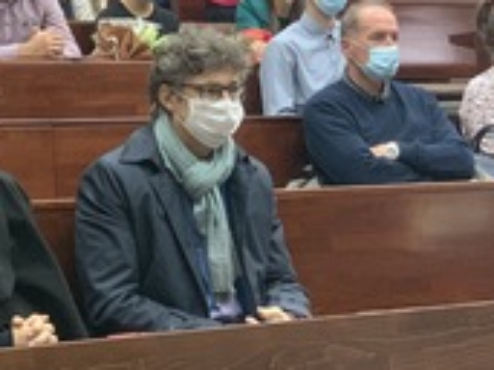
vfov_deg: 12.4
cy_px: 88
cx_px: 38
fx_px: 1697
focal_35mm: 119
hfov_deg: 16.3
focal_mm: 6
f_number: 2.4
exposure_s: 1/50
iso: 250
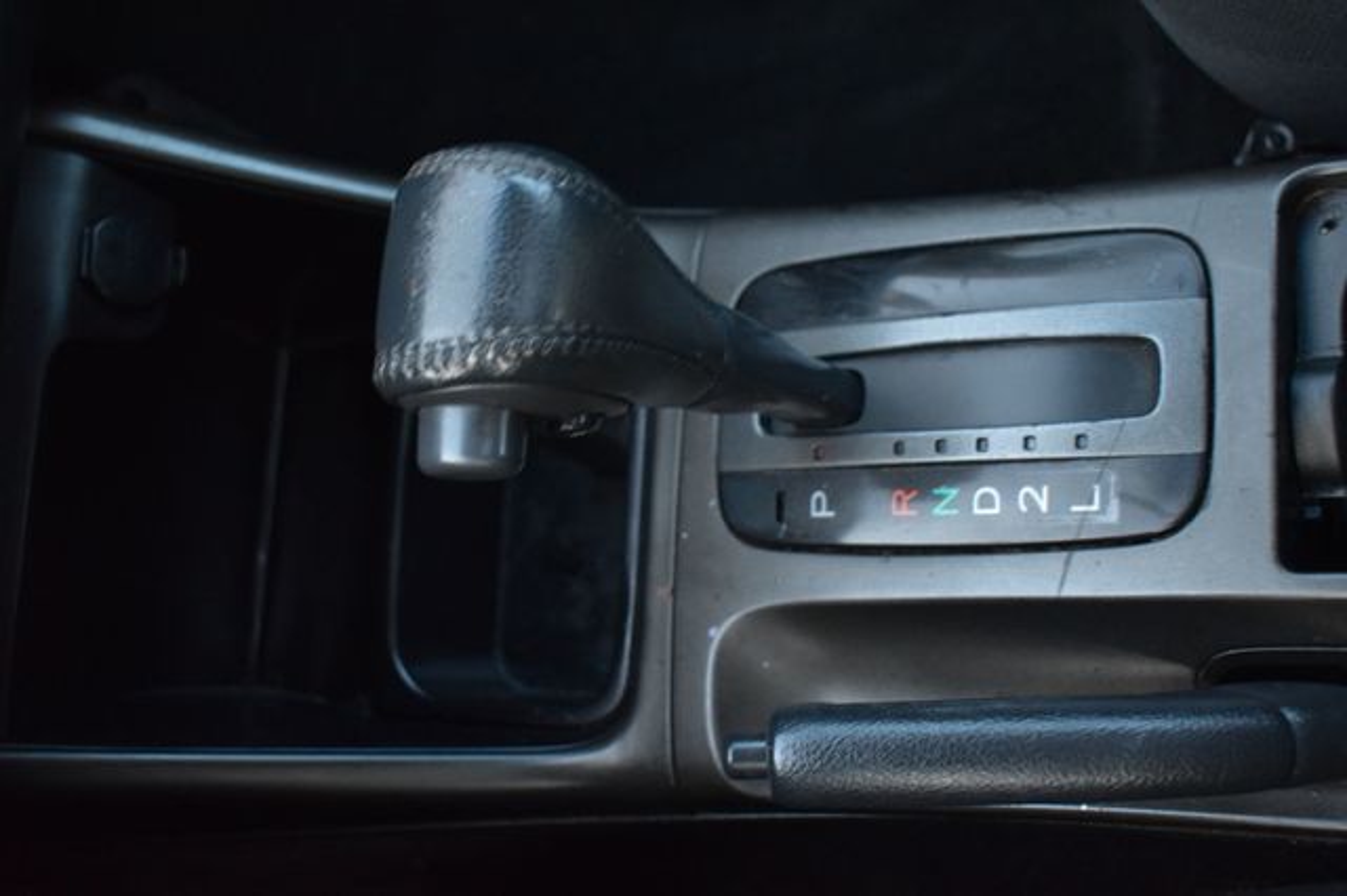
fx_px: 1515
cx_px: 674
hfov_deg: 47.9
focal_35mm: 40
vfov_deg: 33.0
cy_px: 448
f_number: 4
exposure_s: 1/13
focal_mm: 27
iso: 1600
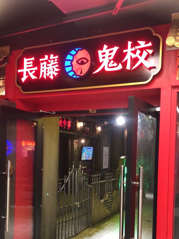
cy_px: 120
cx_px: 90
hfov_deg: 22.9
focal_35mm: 64
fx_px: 441
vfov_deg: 30.3
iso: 250
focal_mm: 4
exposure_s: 1/50
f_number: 1.8
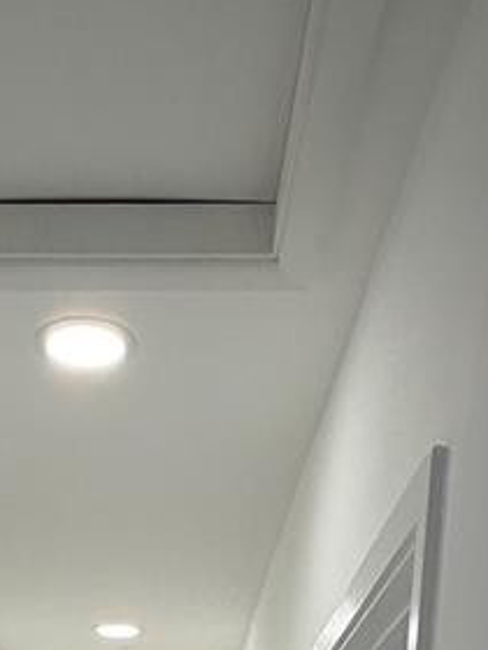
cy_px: 1182
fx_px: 1128
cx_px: 95
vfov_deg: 21.1
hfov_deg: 24.0
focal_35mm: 60
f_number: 2.2
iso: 80
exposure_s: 1/121
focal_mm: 2.22
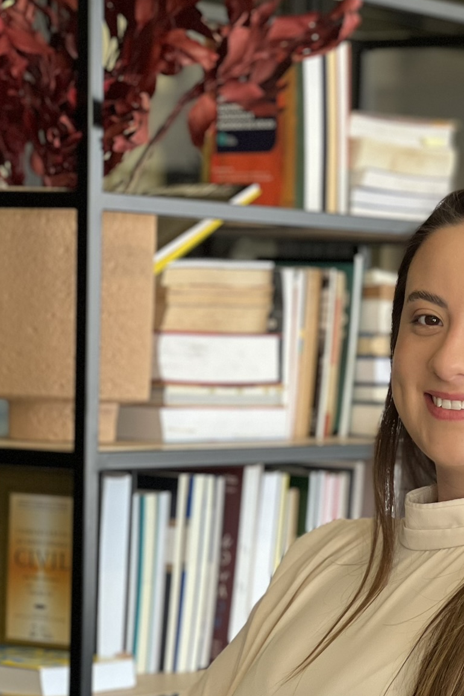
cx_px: 410
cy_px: 510
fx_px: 2745
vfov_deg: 14.4
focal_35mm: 142
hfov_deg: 9.6
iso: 200
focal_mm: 9
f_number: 2.8
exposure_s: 1/40
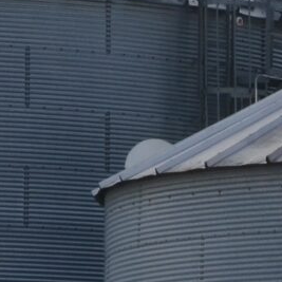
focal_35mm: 464
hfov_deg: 3.8
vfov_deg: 3.8
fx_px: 4277
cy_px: 341
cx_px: 402
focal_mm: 38
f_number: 13
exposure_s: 1/640
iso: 400
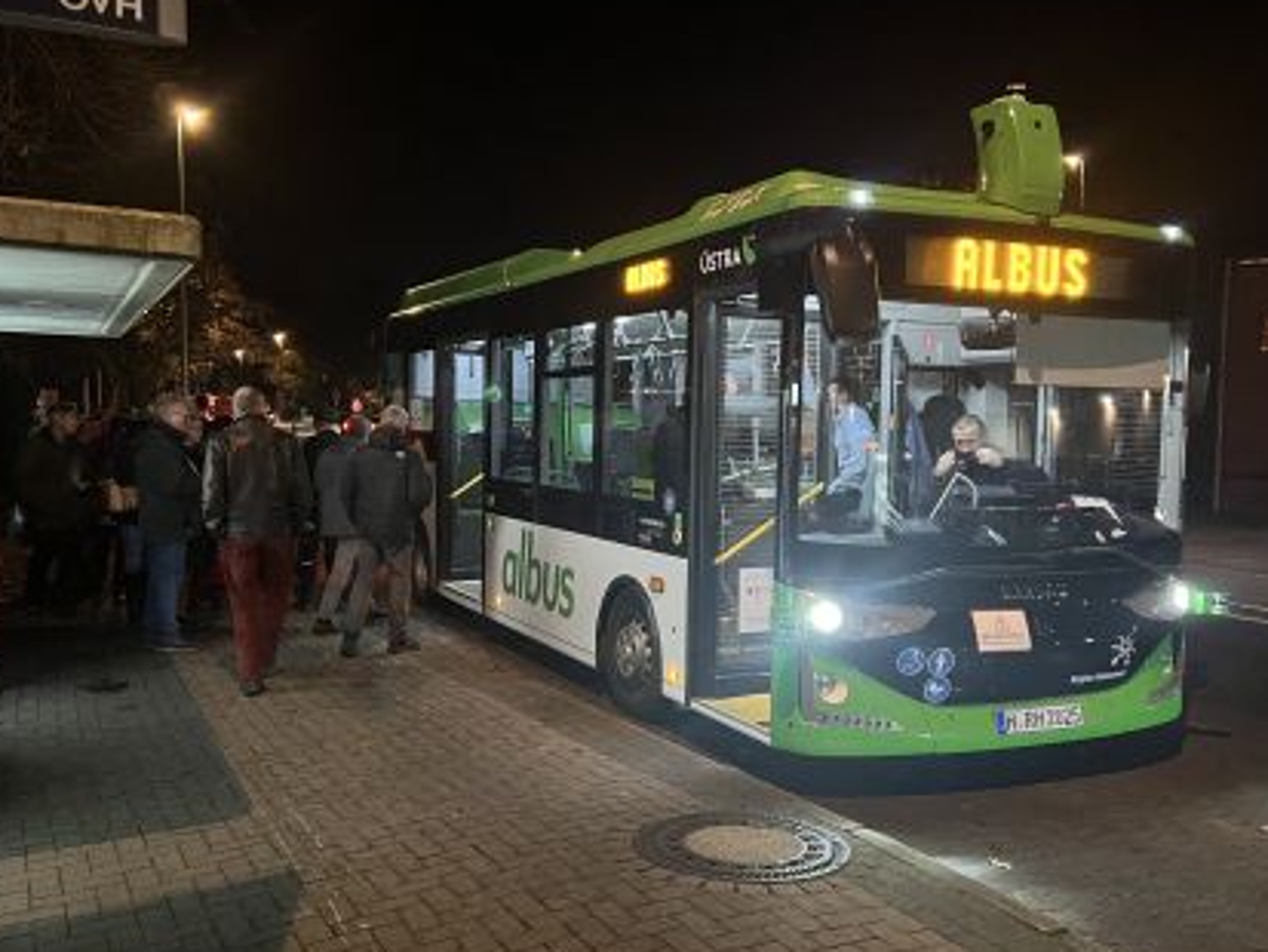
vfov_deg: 41.8
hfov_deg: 53.9
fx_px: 1246
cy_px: 484
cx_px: 660
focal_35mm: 34
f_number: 1.5
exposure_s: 1/28
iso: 800
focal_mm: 5.7
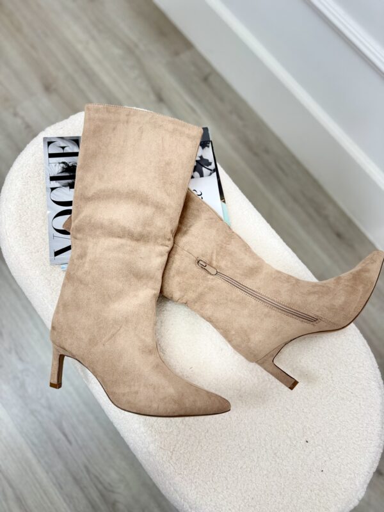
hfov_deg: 56.8
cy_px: 256
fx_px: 355
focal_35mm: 24
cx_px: 192
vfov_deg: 71.6
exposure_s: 1/121
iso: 64
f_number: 1.78
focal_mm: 6.76
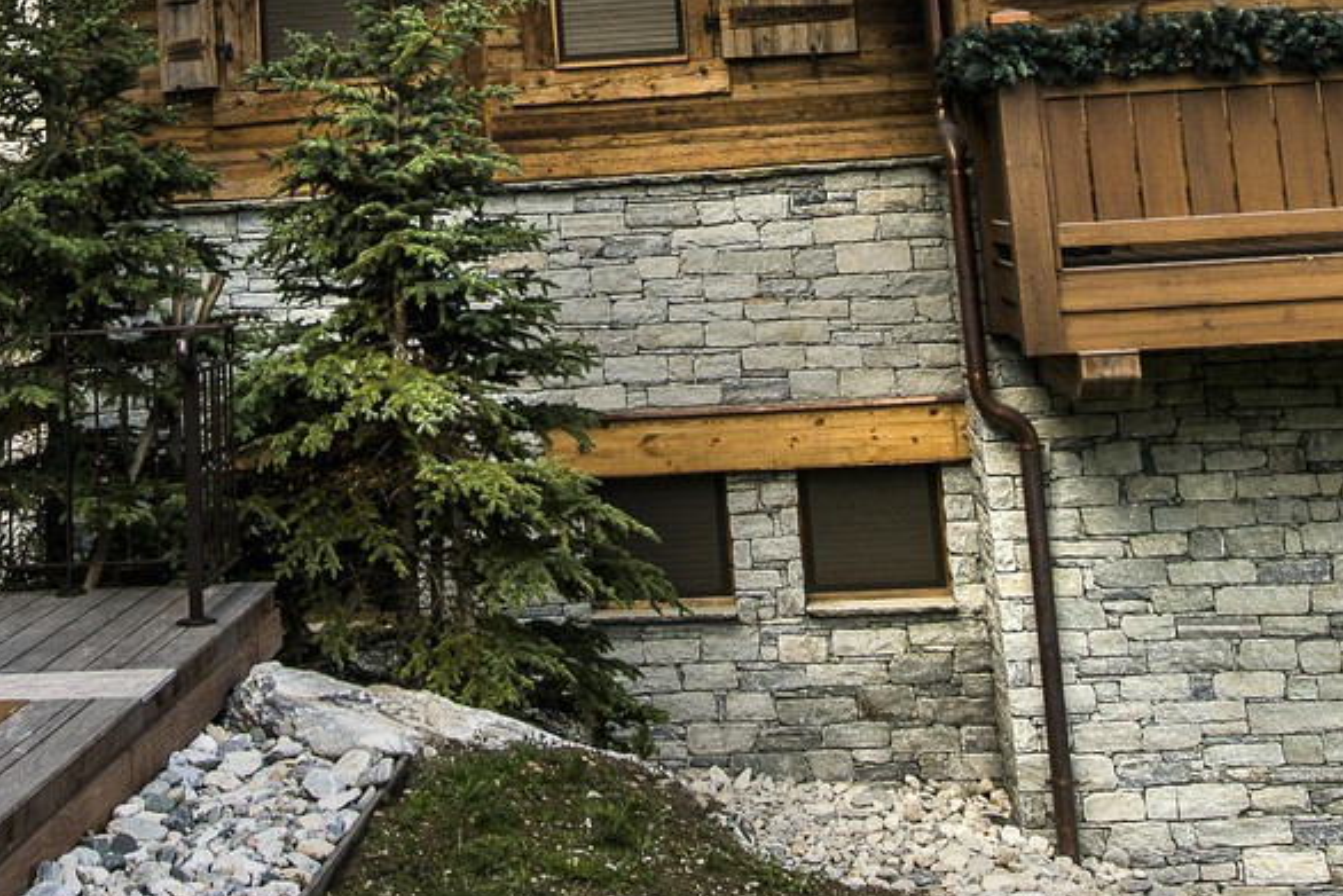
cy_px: -244
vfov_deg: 21.1
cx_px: 470
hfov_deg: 33.7
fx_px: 2201
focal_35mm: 59
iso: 160
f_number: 8
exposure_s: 1/500
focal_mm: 18
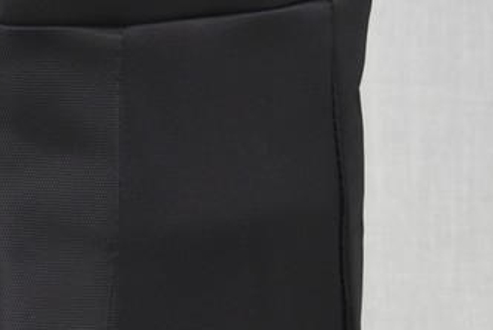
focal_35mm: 318
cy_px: 89
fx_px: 4358
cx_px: -12
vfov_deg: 4.3
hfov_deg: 6.5
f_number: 5.6
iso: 100
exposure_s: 1/60
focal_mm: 55
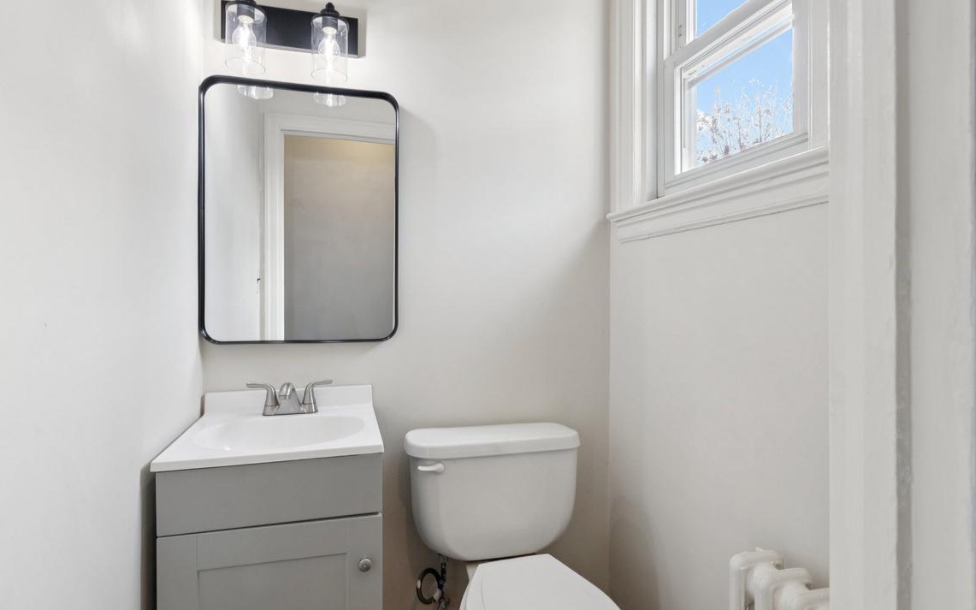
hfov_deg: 90.9
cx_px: 447
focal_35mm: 18
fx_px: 479
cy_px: 302
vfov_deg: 65.0
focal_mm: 14
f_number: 9
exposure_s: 1/100
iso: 250
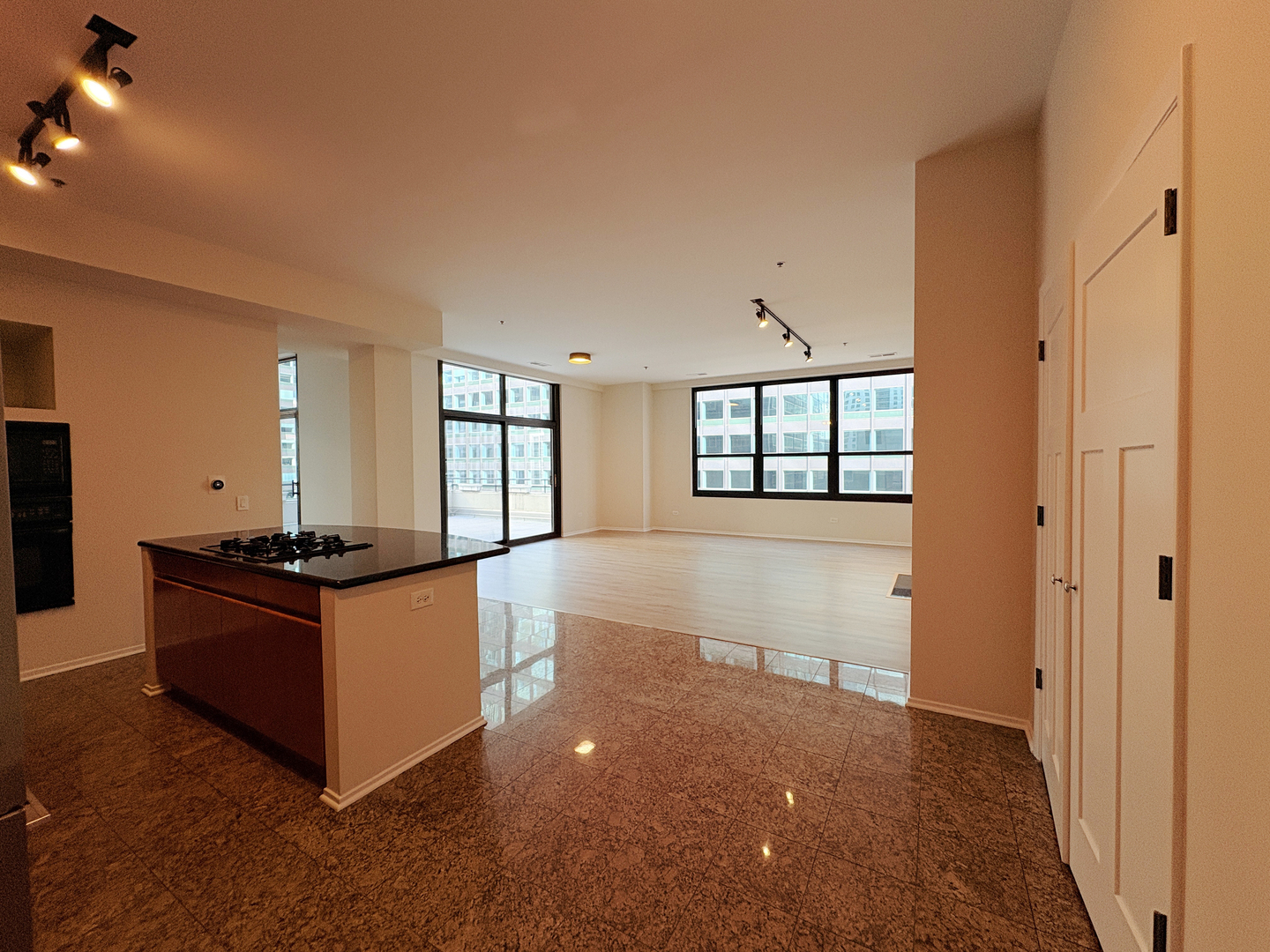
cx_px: 635
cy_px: 476
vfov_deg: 85.7
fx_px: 514
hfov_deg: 102.1
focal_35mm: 14
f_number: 2.2
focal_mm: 2.22
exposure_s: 1/120
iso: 64
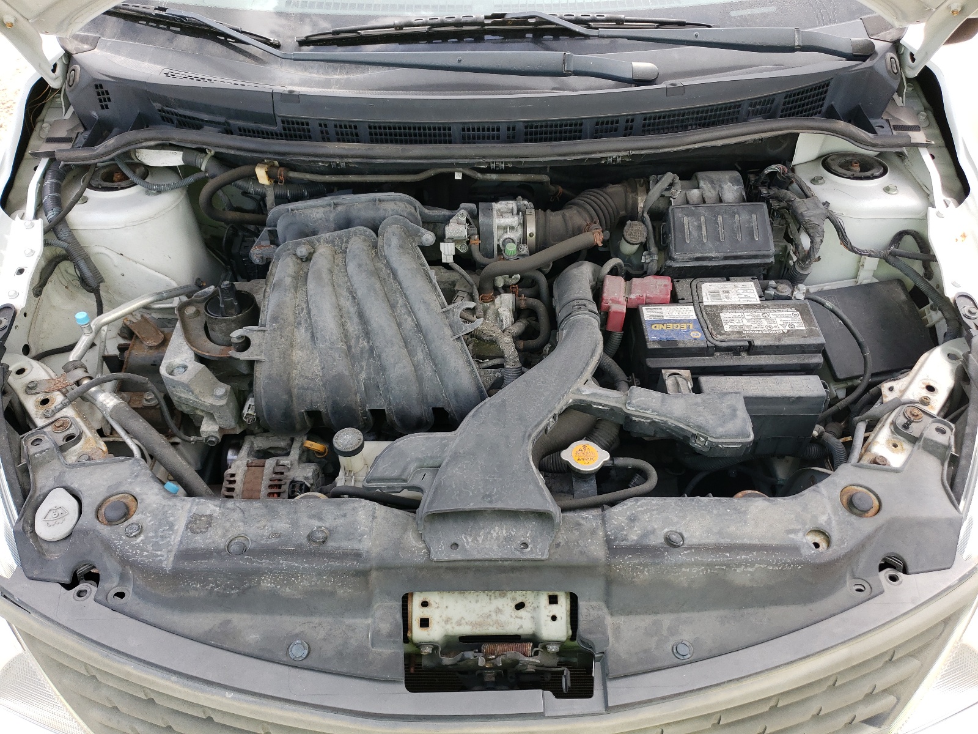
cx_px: 489
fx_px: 735
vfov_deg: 53.1
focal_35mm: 26
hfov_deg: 67.3
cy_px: 367
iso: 50
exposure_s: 1/476
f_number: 1.5
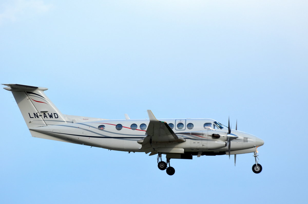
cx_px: 154
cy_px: 102
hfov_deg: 4.6
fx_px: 3841
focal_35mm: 450
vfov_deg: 3.0
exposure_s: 1/1000
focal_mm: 300
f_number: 8
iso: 200
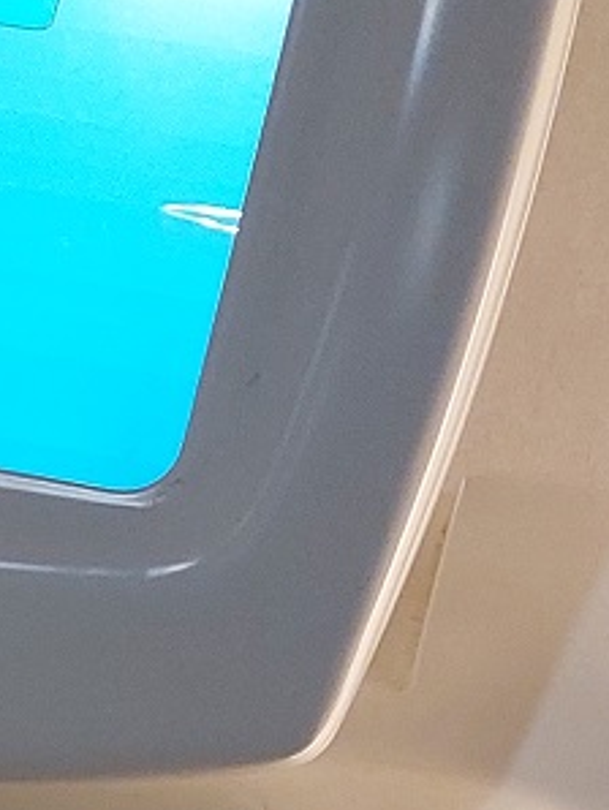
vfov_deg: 12.3
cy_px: 1364
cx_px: -647
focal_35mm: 149
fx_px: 3490
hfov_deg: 9.3
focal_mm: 5.23
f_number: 1.8
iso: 160
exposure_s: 1/100
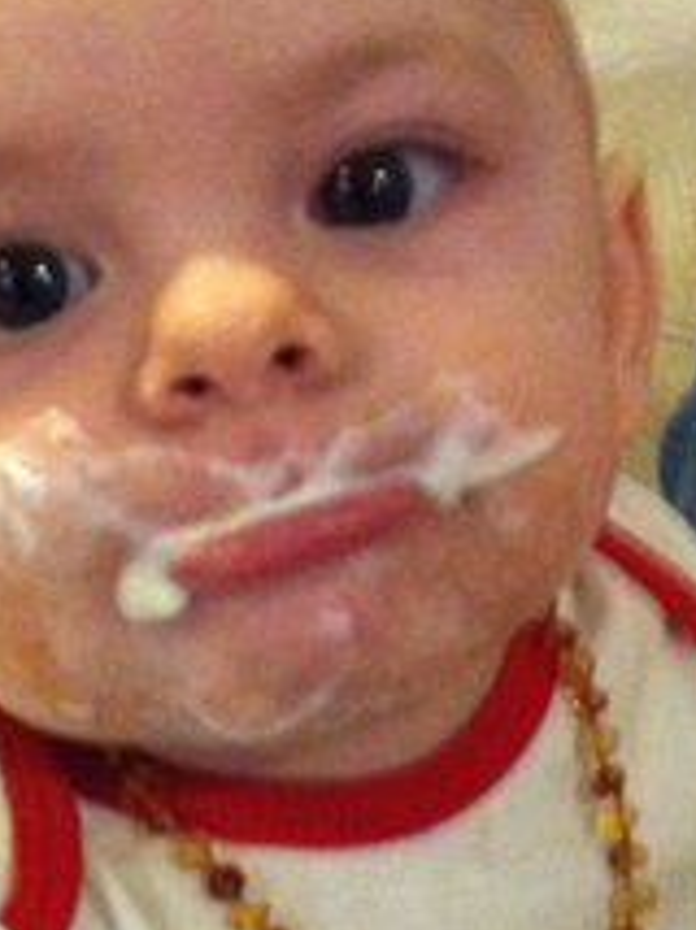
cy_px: 578
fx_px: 2632
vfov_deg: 20.0
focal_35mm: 98
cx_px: 370
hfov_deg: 15.1
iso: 800
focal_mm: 3.85
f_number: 2.8
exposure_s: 1/15
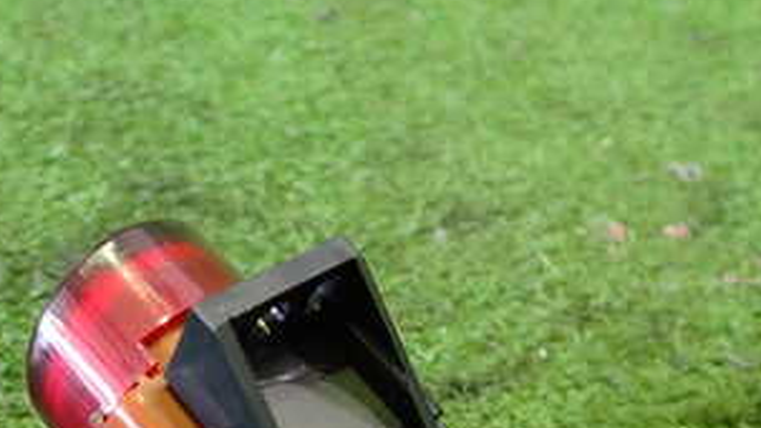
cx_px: 275
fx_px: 1312
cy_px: 506
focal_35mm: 65
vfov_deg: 17.7
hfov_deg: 32.2
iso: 640
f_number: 2.3
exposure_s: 1/30
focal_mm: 5.4
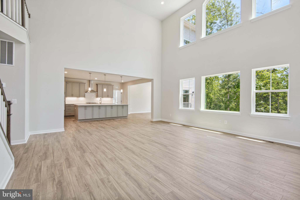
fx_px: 133
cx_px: 150
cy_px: 100
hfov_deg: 96.7
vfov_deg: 73.7
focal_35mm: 16
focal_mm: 16
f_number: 8
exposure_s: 1/30
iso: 200
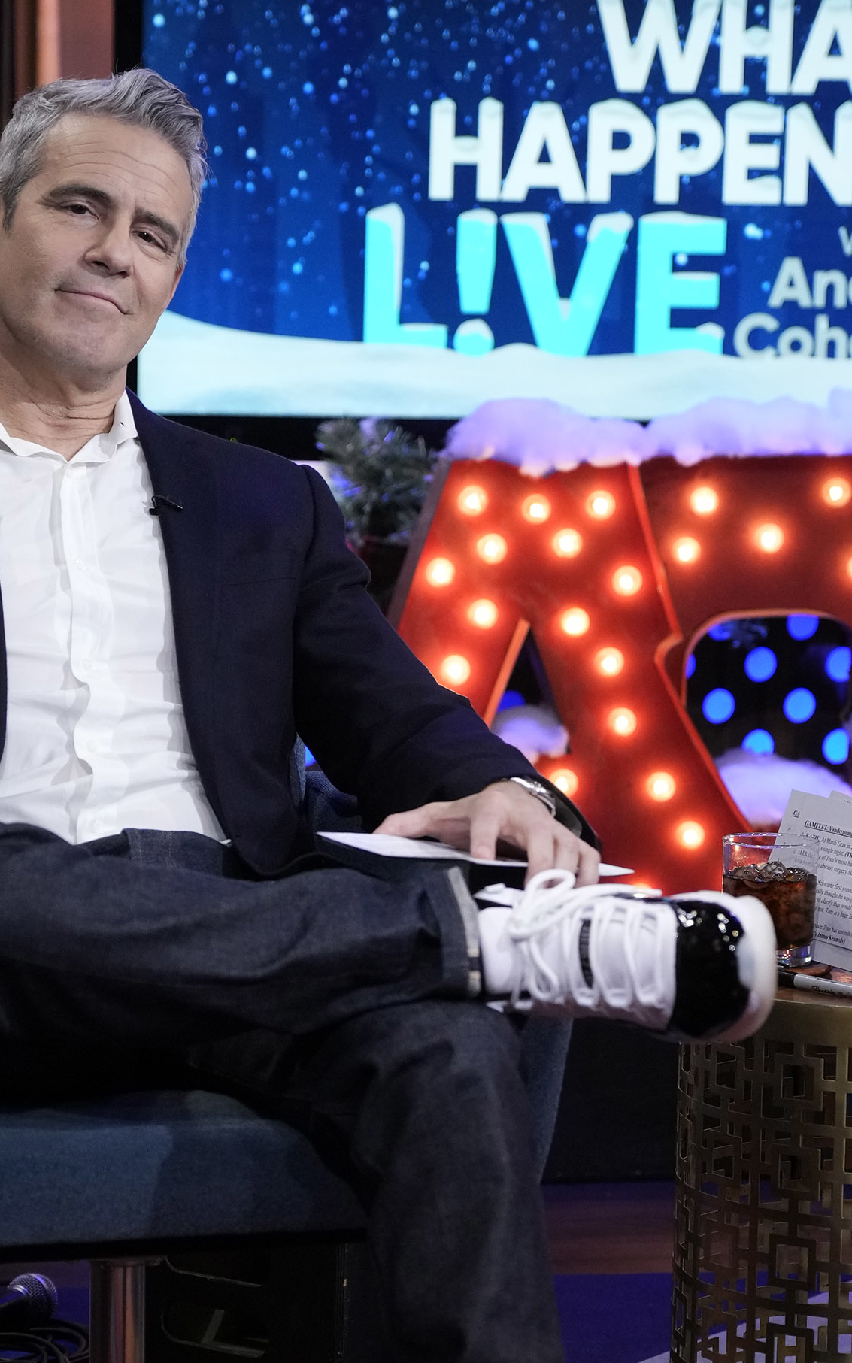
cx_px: 338
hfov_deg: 11.6
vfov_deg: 18.4
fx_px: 4198
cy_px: 883
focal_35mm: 113
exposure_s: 1/160
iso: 2500
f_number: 2.8
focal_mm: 67
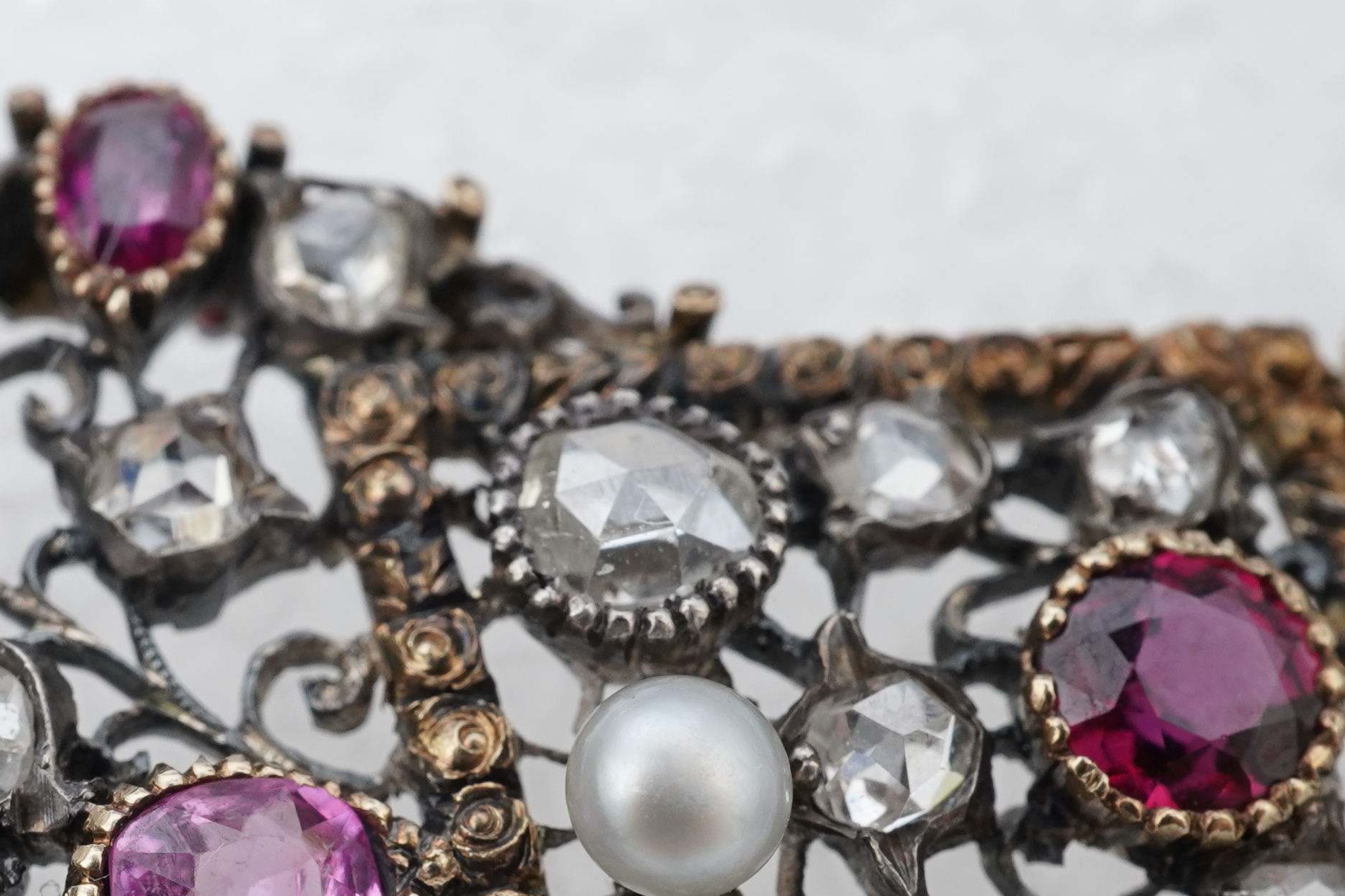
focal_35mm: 95
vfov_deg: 14.2
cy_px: 897
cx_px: 310
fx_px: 3549
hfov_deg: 21.2
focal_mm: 30
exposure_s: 1/125
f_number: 20
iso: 800
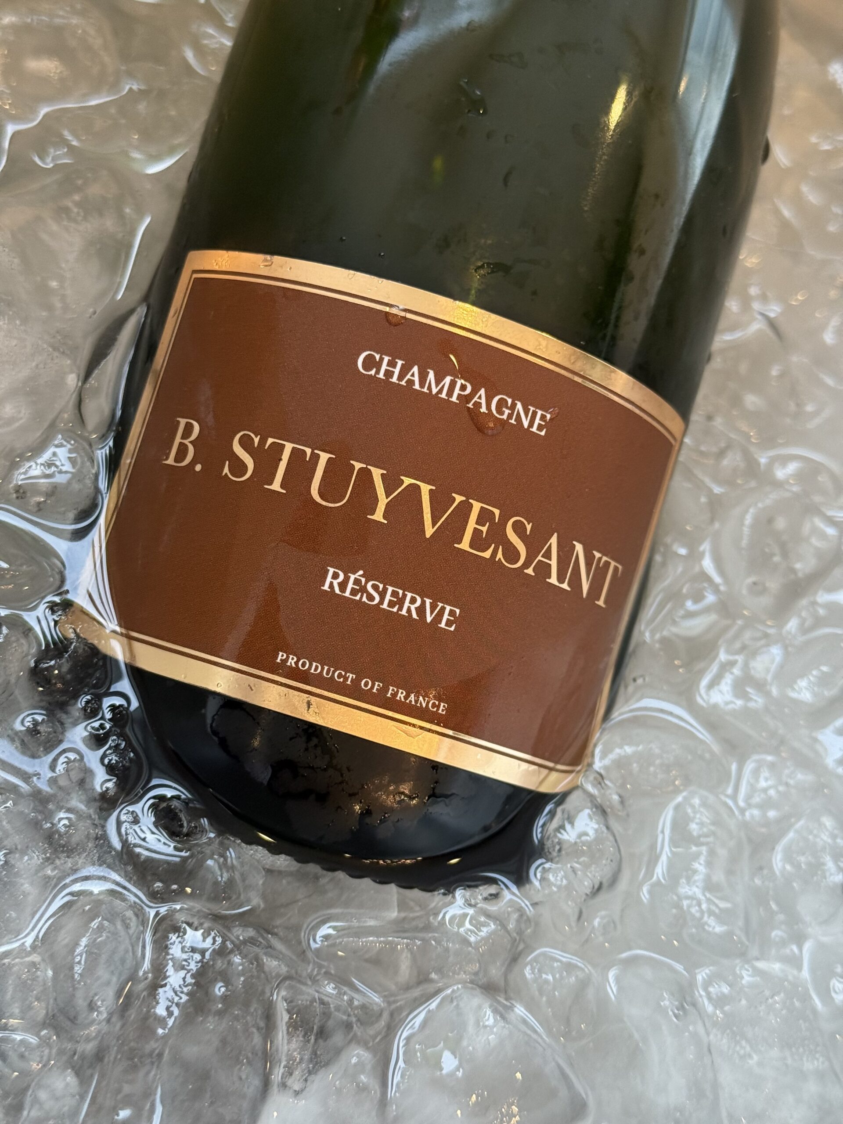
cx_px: 422
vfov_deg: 39.7
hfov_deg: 30.3
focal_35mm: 48
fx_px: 1559
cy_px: 562
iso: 250
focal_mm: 6.76
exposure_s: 1/60
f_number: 1.78
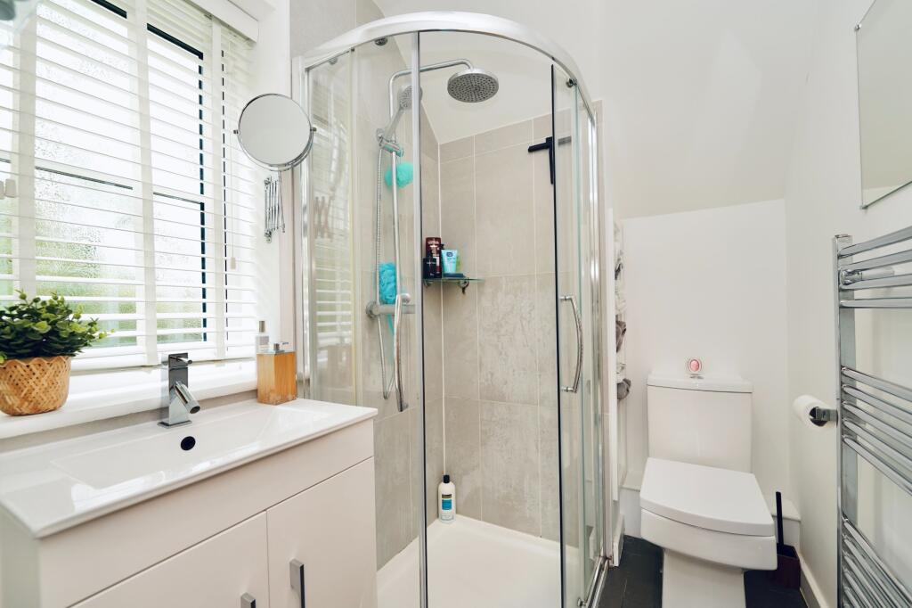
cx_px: 456
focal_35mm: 14
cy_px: 304
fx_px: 355
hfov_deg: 104.3
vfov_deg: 81.2
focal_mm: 14
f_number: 4
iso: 200
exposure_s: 1/60
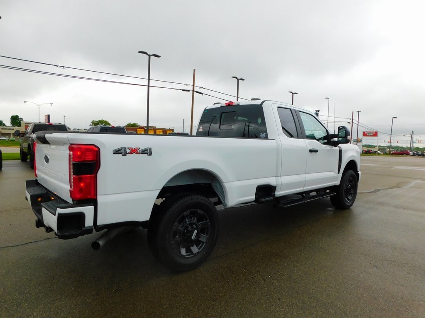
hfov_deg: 73.9
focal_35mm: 23
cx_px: 212
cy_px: 159
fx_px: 282
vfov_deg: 58.9
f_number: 3
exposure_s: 1/800
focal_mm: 4
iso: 125
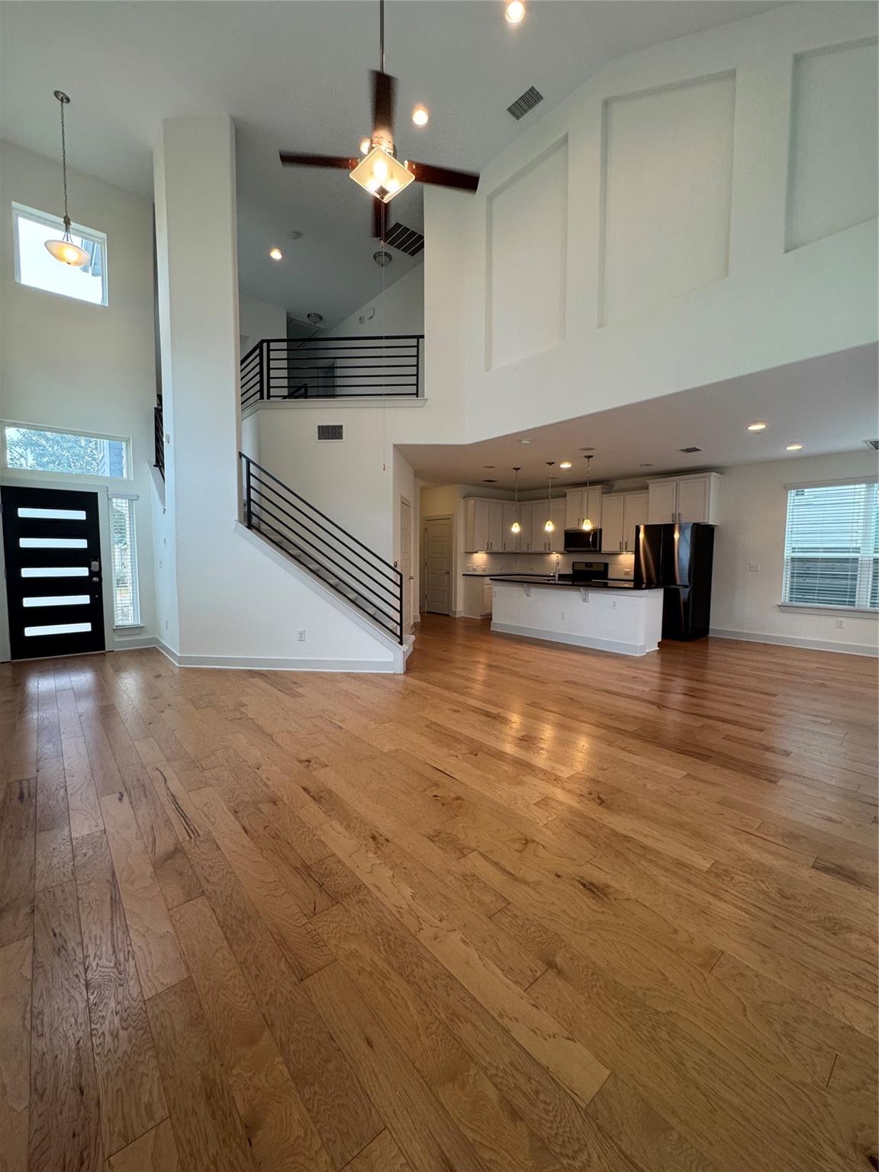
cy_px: 586
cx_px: 440
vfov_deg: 102.1
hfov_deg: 85.7
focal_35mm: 14
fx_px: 474
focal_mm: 2.22
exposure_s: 1/120
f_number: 2.2
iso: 200
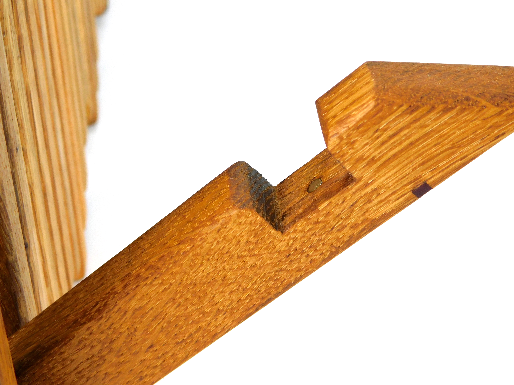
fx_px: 980
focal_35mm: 66
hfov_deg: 29.4
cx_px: 257
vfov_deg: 22.3
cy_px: 192
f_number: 4.2
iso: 125
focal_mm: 11.7
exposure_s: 1/160
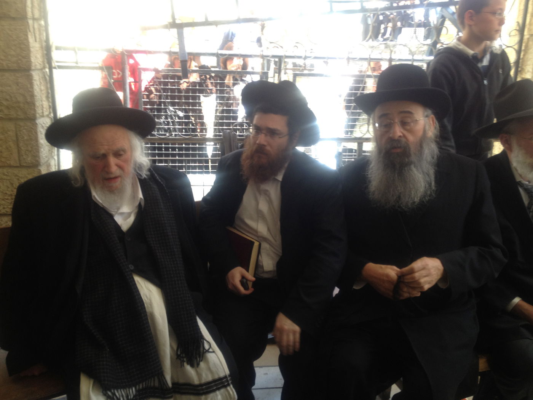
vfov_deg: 40.7
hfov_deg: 52.6
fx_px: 539
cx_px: 266
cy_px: 200
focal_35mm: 35
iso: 80
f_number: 2.4
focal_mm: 4.28
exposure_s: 1/60
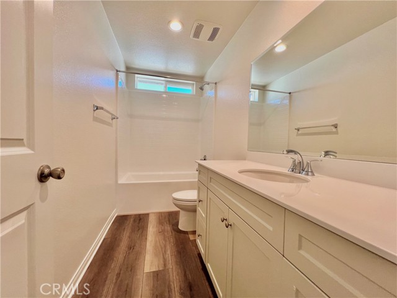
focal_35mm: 13
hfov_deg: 106.2
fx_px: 149
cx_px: 198
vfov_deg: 89.9
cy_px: 149
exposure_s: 1/120
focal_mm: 1.57
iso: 100
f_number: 1.8
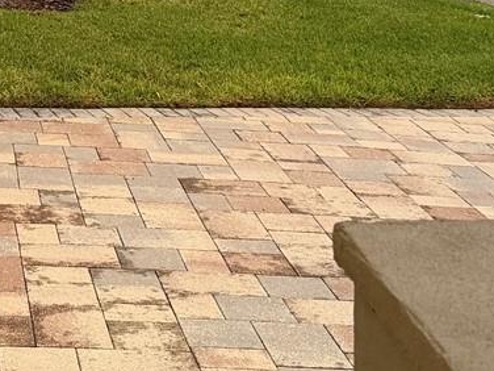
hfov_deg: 18.8
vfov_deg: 13.8
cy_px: -139
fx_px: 1456
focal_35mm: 102
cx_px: 8
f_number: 1.78
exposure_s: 1/60
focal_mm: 6.76
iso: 250
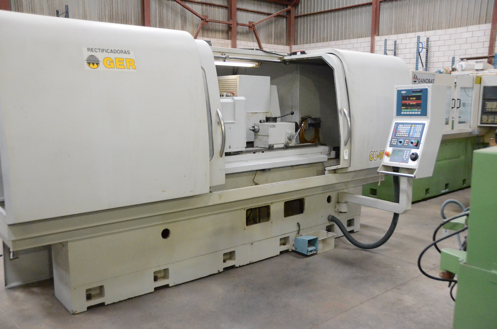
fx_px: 455
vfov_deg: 39.8
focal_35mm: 33
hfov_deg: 57.3
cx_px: 248
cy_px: 164
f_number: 3.8
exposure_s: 1/1000
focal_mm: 22
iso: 6400
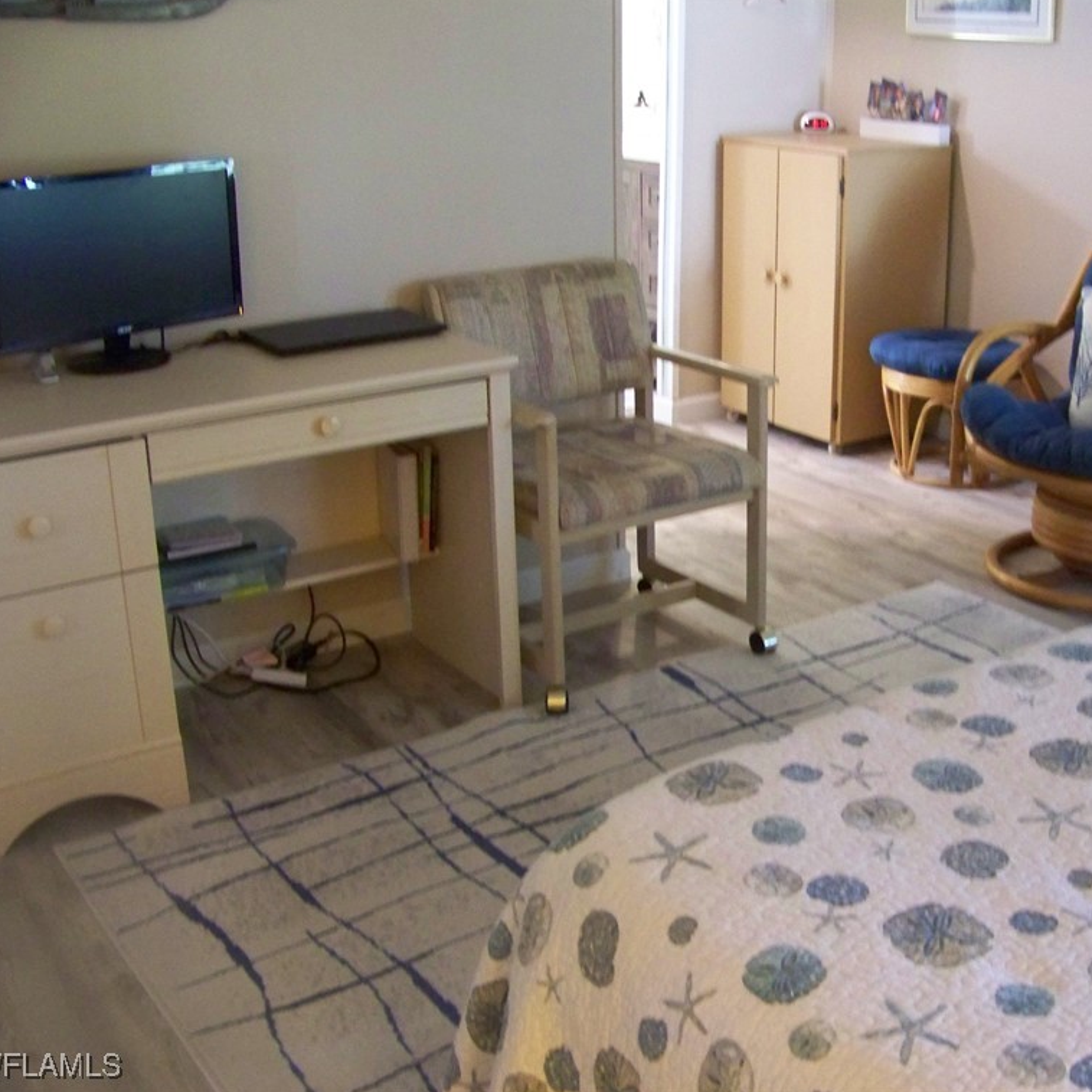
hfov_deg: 38.9
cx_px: 683
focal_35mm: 43
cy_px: 545
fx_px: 1535
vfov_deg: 39.2
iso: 400
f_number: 2.8
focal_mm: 5.85
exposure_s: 1/13
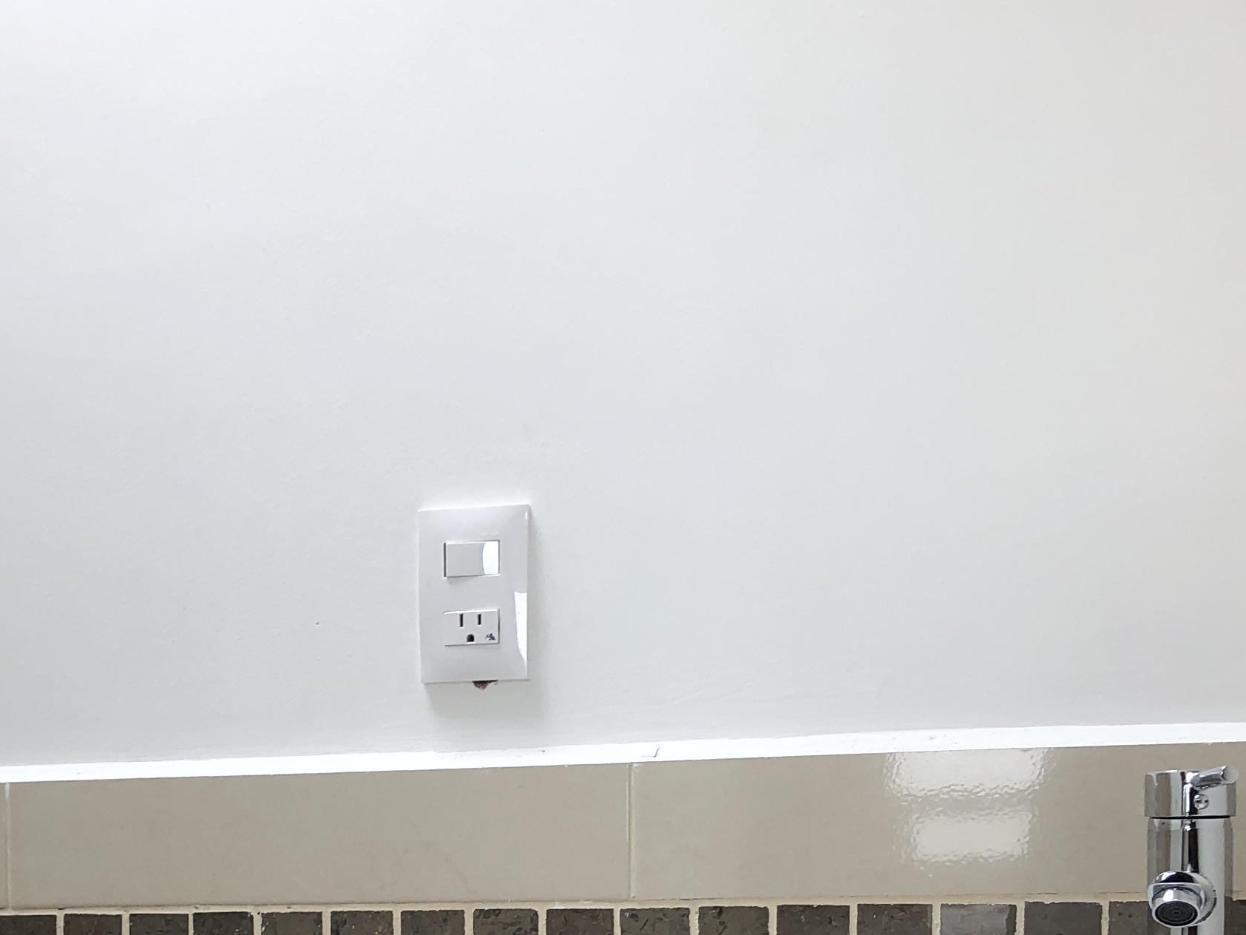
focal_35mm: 67
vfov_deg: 21.0
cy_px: 999
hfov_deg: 28.5
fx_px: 2412
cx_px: 308
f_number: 1.8
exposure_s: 1/120
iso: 32
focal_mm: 4
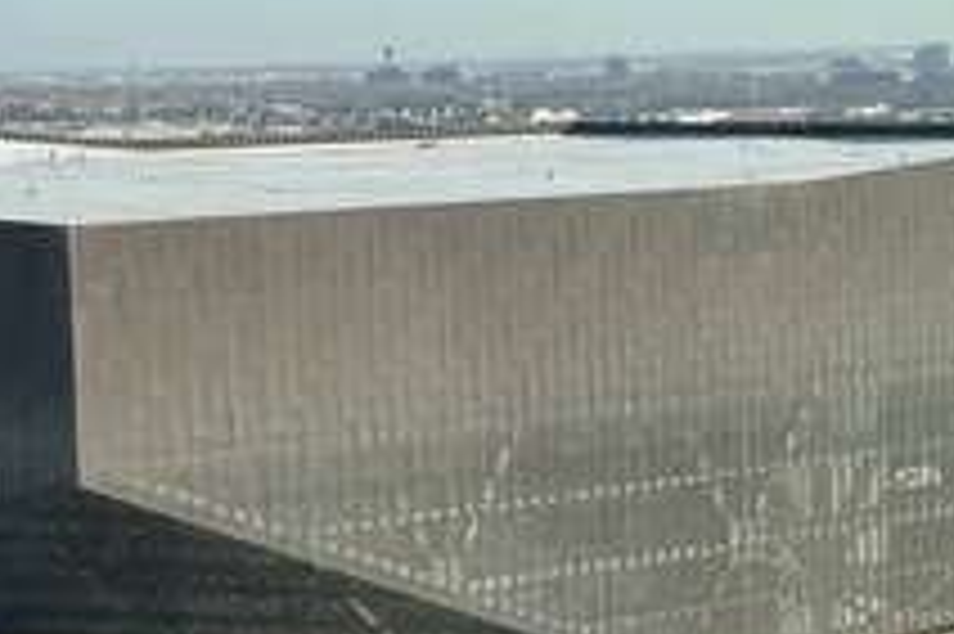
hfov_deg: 20.0
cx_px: 482
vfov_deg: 13.4
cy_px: 450
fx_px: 2701
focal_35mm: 102
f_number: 1.6
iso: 32
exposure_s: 1/1511
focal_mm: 4.2
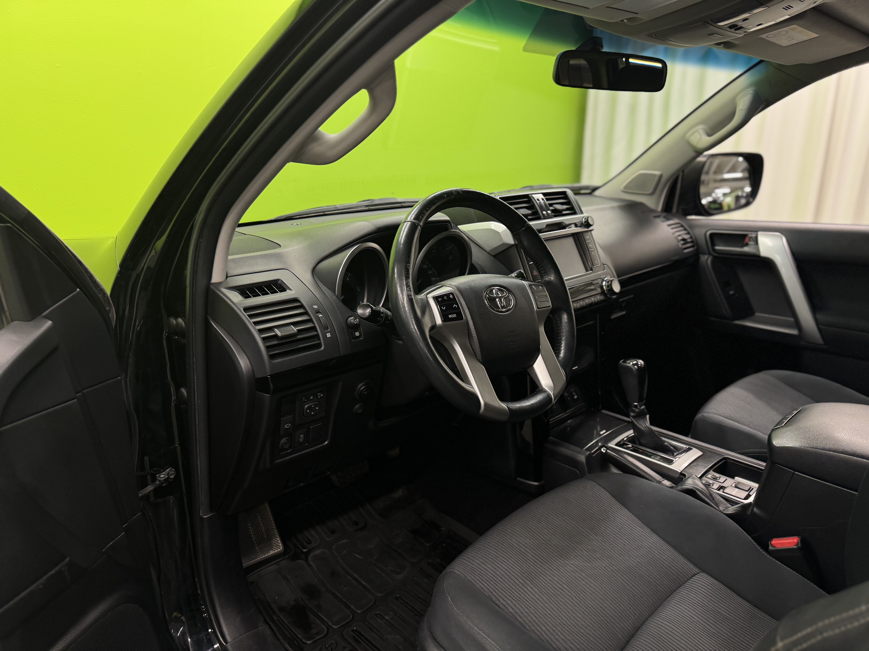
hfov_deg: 71.6
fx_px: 602
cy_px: 326
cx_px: 434
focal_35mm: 24
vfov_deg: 56.8
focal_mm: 6.76
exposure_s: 1/50
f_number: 1.78
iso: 125
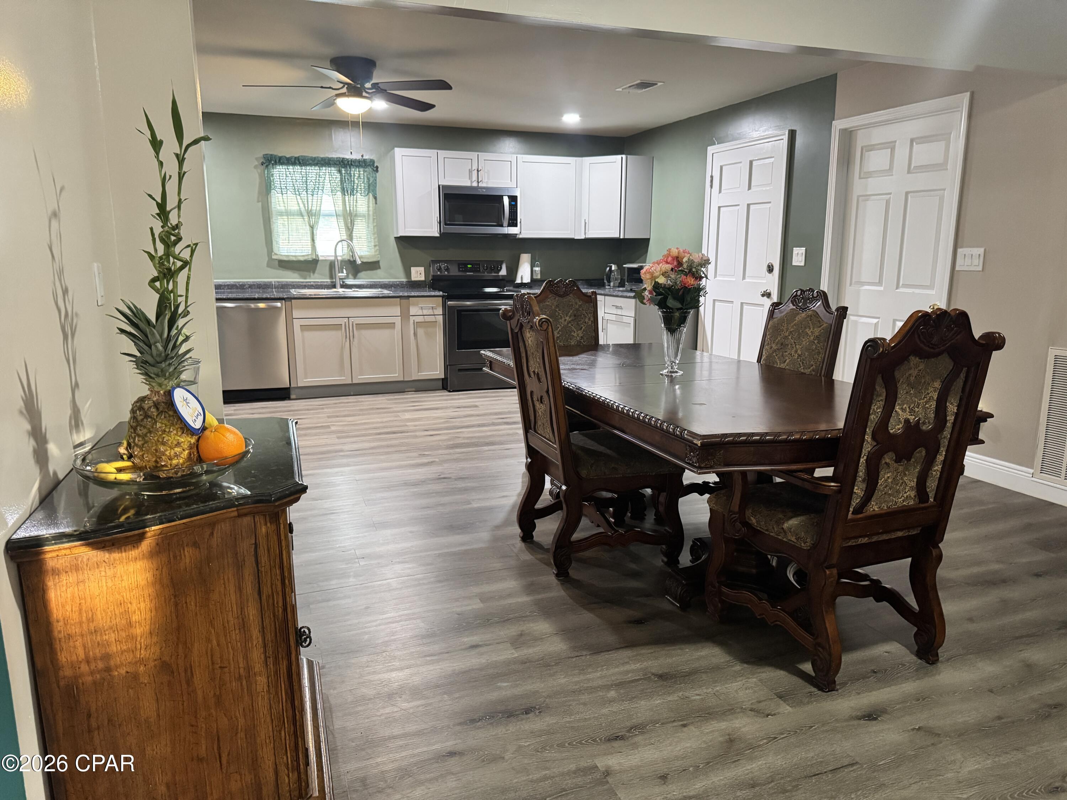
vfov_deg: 56.8
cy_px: 400
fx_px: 740
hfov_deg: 71.6
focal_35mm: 24
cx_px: 534
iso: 800
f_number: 1.78
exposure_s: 1/60
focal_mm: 6.76
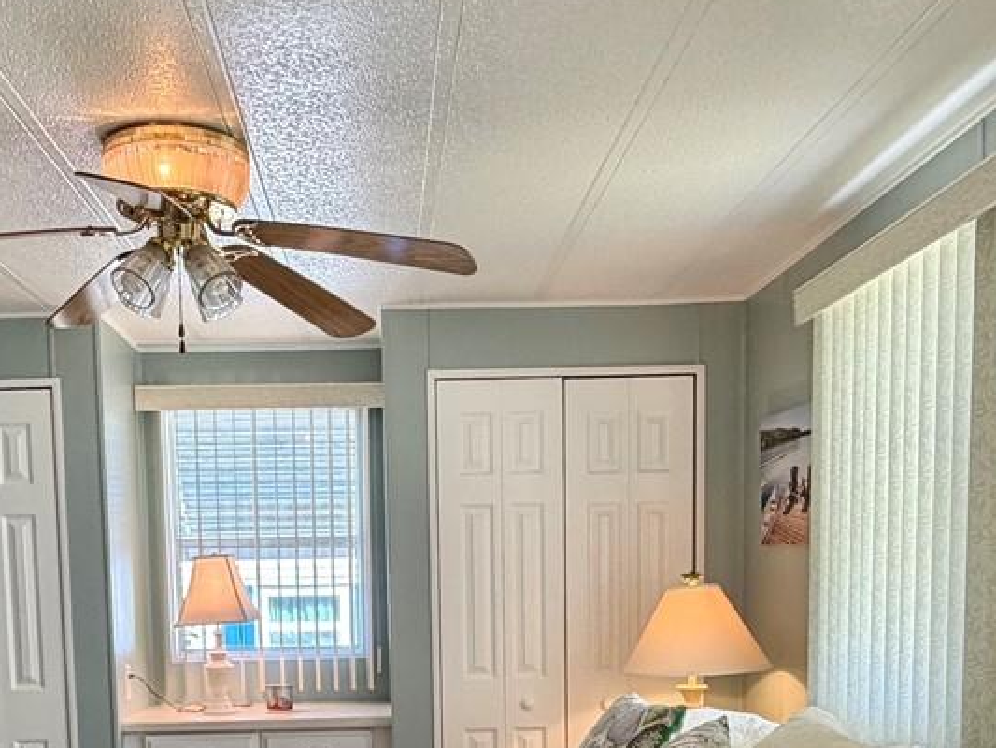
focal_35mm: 42
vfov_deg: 32.2
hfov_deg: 44.6
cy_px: 709
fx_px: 1209
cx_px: 400
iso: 160
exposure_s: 1/120
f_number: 2.2
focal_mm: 2.22
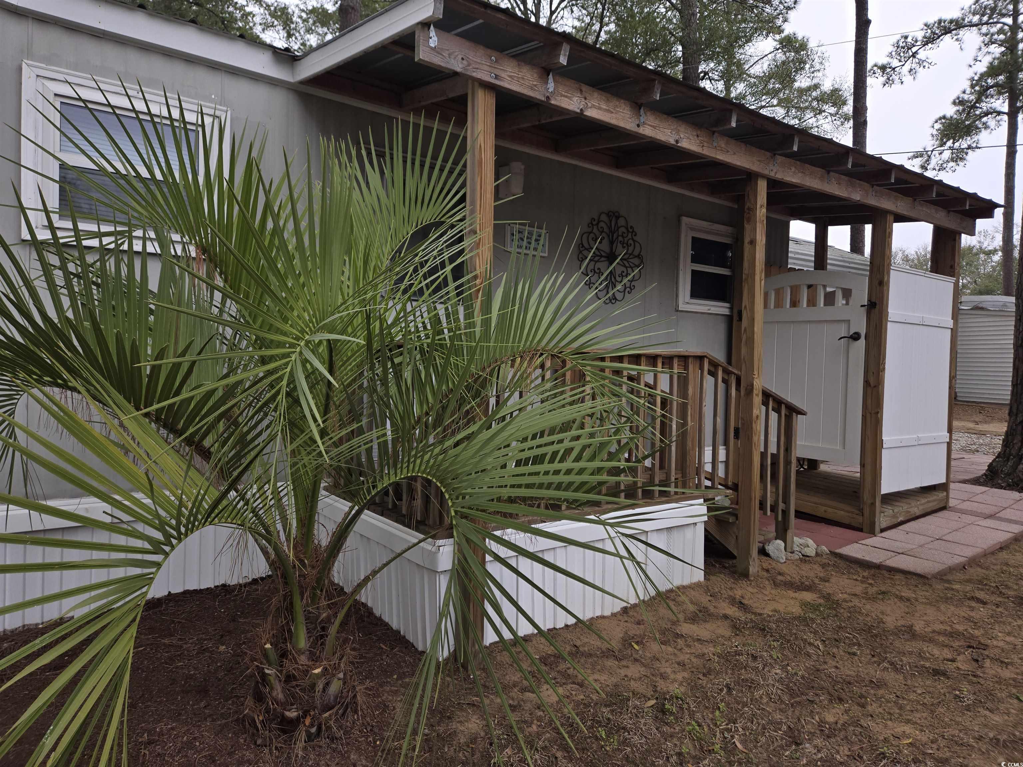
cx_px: 512
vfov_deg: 58.9
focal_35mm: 23
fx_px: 680
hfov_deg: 73.9
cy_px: 384
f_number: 1.8
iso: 25
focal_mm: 5.4
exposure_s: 1/525
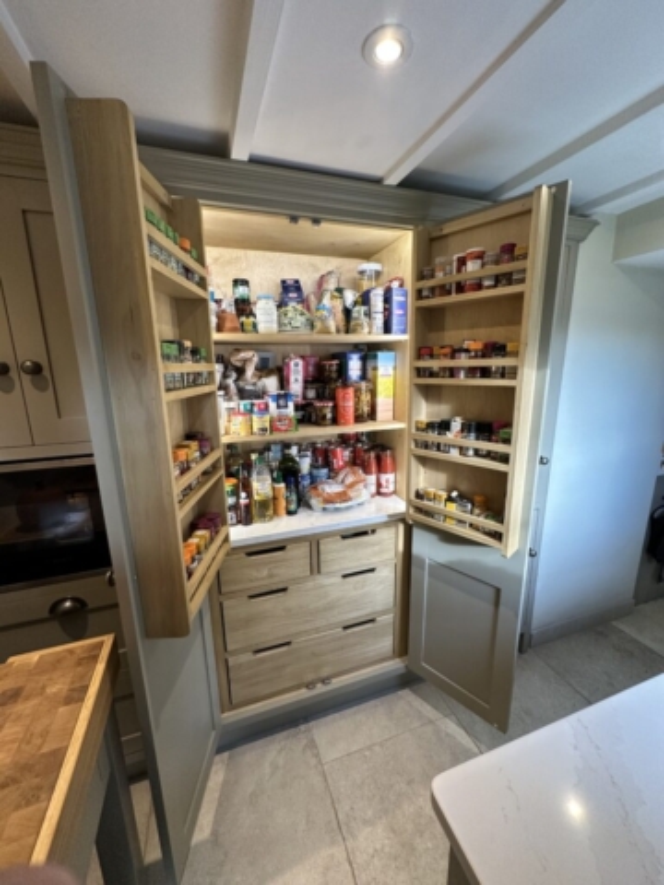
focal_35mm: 14
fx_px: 358
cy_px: 442
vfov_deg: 102.1
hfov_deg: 85.7
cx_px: 332
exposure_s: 1/99
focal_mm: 2.22
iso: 200
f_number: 2.2
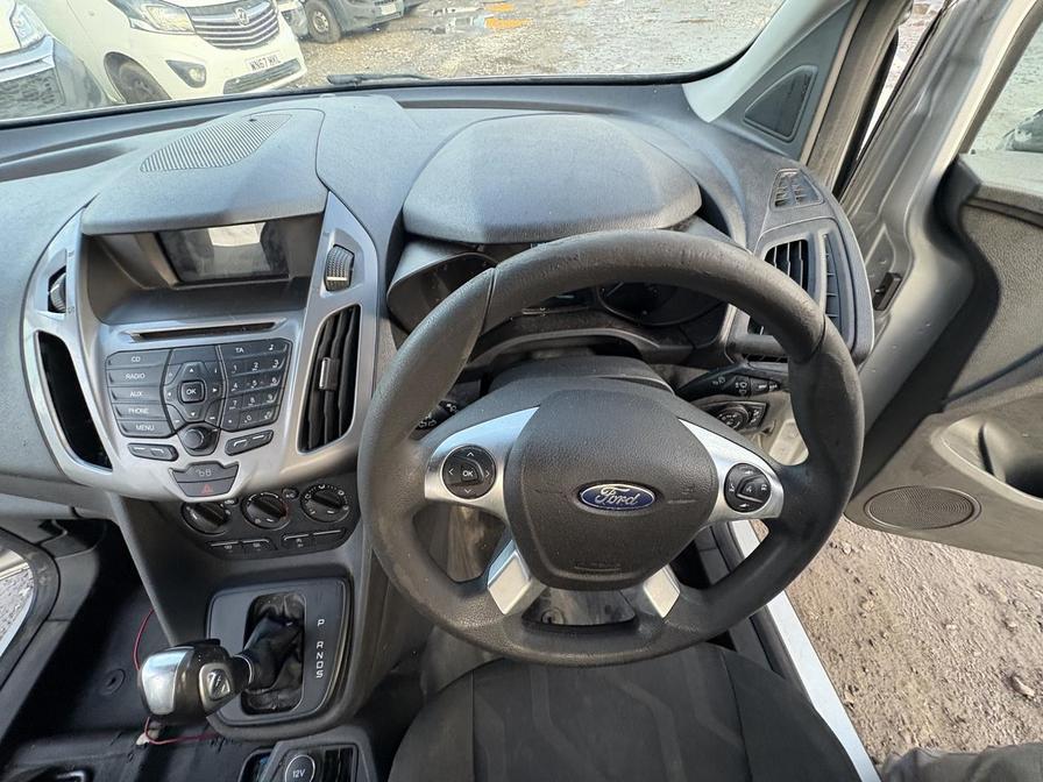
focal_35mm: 14
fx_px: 422
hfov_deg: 102.1
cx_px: 522
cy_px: 391
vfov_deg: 85.7
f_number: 2.2
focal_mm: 2.22
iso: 320
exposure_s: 1/60
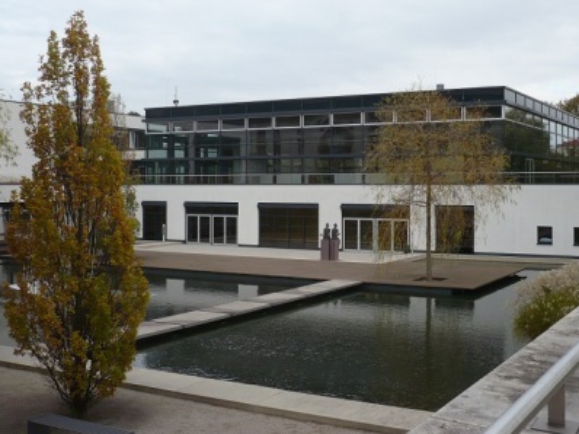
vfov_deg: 32.7
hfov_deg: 42.8
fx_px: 736
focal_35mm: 44
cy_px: 171
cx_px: 339
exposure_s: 1/400
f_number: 2.8
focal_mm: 5.8
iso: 100
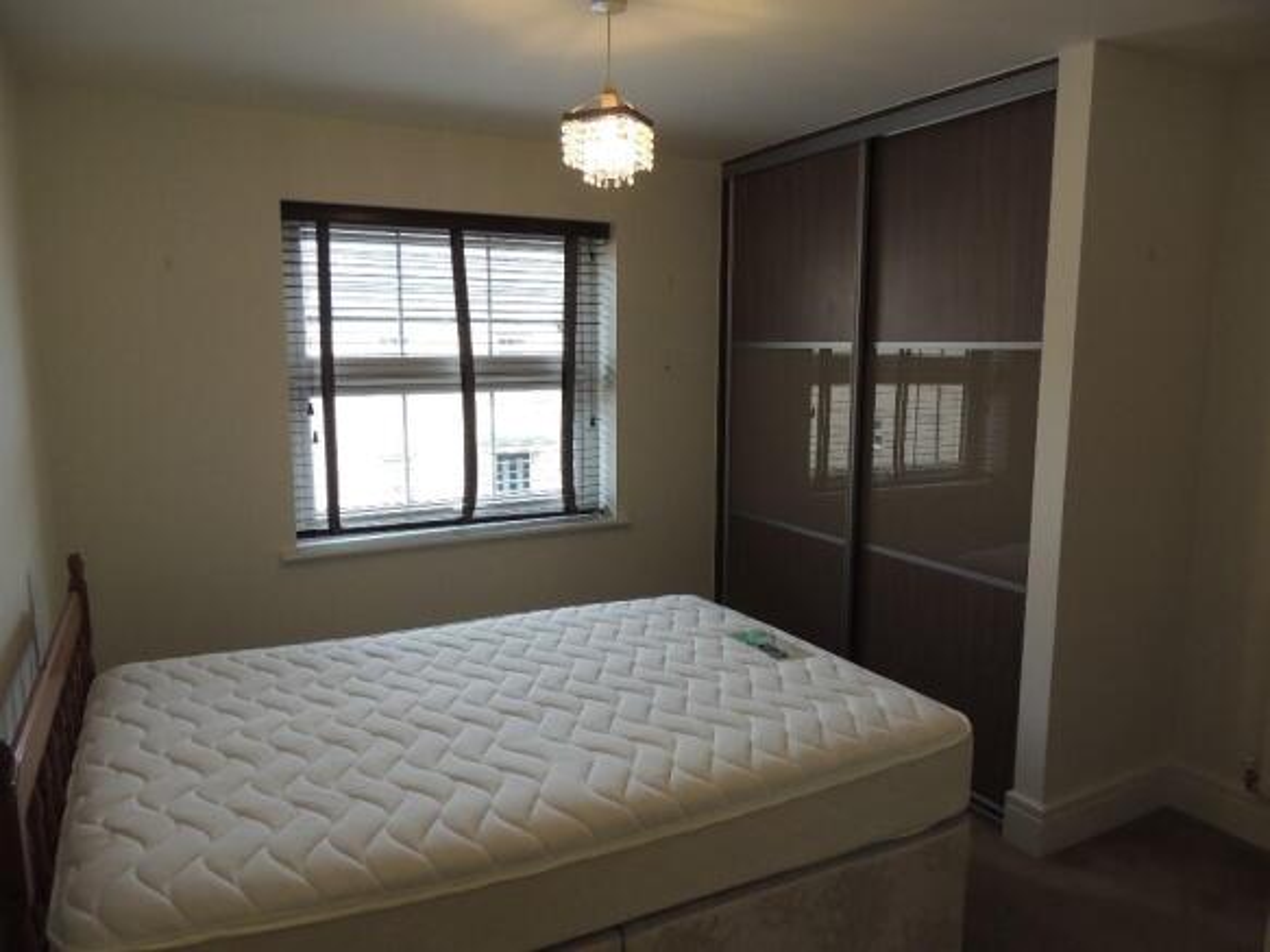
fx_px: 880
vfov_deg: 56.8
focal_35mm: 24
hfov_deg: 71.6
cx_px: 635
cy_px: 476
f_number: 3
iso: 180
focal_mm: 4.3
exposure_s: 1/30
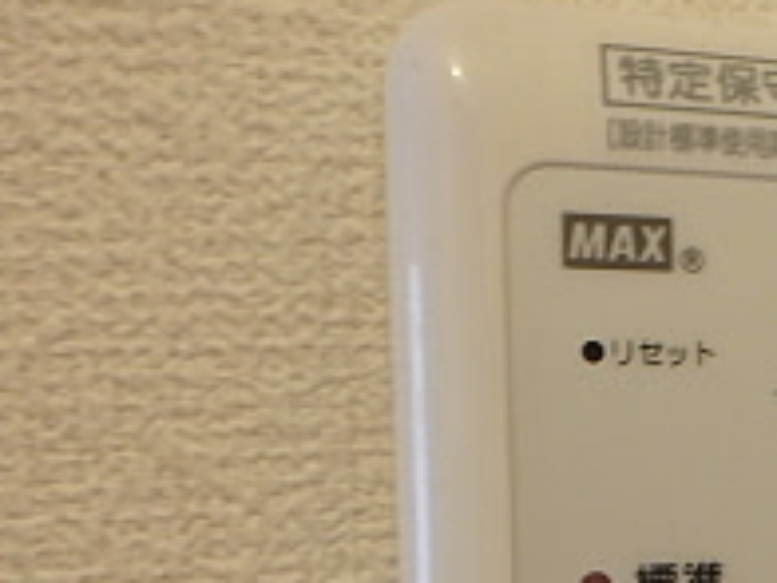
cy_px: 547
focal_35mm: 59
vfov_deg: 24.0
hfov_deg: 27.9
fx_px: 1324
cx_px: 971
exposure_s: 1/30
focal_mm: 3.7
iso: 400
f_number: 3.5
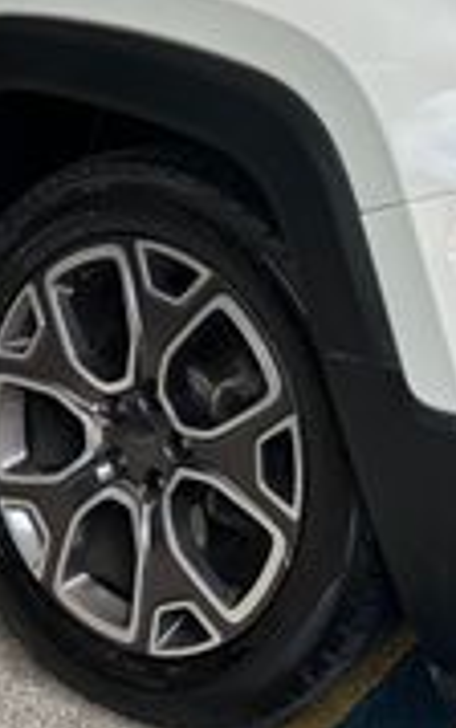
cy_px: 122
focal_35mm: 67
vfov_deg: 29.7
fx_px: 1331
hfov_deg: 19.3
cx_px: 330
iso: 80
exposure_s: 1/604
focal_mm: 6.86
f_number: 1.78
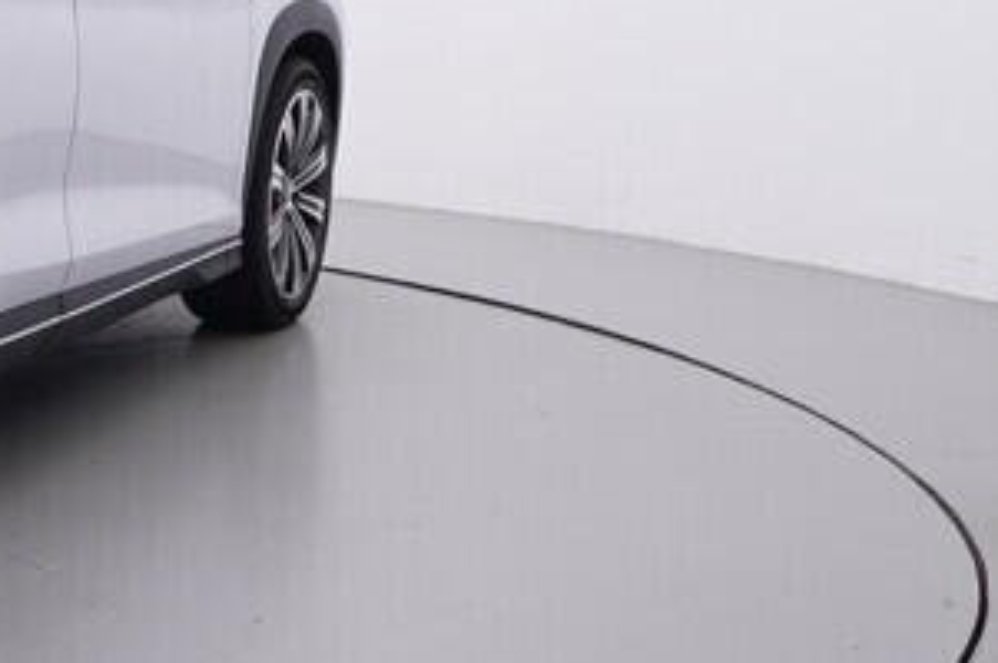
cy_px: 192
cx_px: -388
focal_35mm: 77
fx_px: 2124
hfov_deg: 22.8
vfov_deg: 17.7
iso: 200
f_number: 5
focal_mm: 15
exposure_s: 1/80
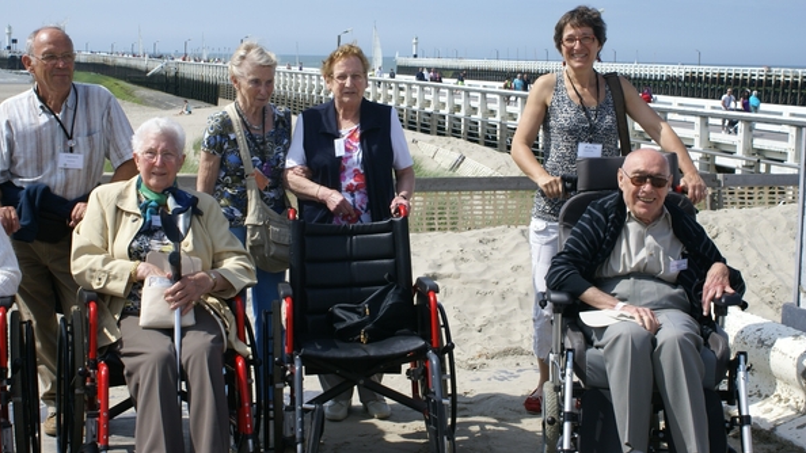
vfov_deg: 21.6
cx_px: 404
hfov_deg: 37.5
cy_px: 184
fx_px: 1187
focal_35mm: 56
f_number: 9
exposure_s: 1/250
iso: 100
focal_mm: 35
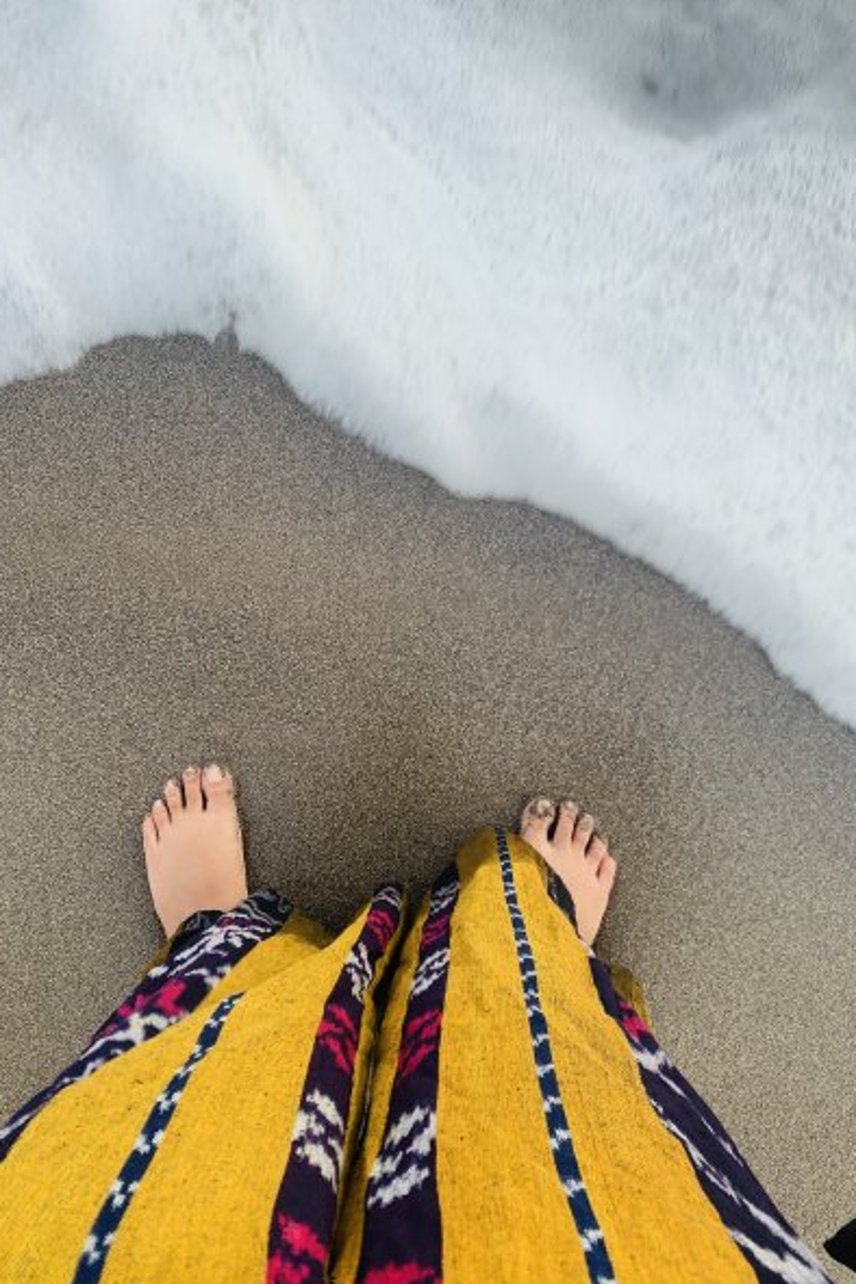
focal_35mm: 28
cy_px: 650
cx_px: 401
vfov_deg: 65.5
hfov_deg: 46.4
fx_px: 999
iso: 25
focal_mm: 4.25
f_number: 1.8
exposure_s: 1/121
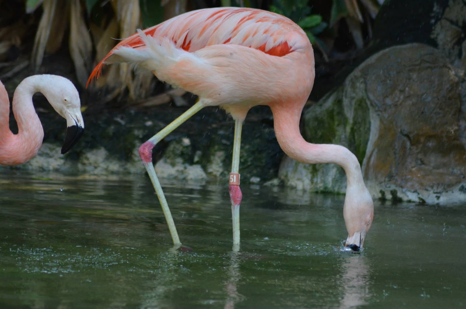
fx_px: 5813
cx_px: 233
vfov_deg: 3.0
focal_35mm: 450
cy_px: 154
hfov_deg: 4.6
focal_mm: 300
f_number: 5.6
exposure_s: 1/500
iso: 1800
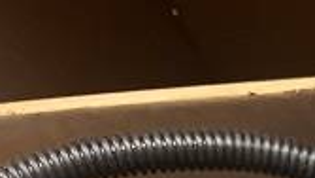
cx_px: 635
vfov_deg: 7.7
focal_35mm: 137
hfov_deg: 13.4
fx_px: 1144
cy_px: 527
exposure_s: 1/121
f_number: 1.6
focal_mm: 5.1
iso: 125
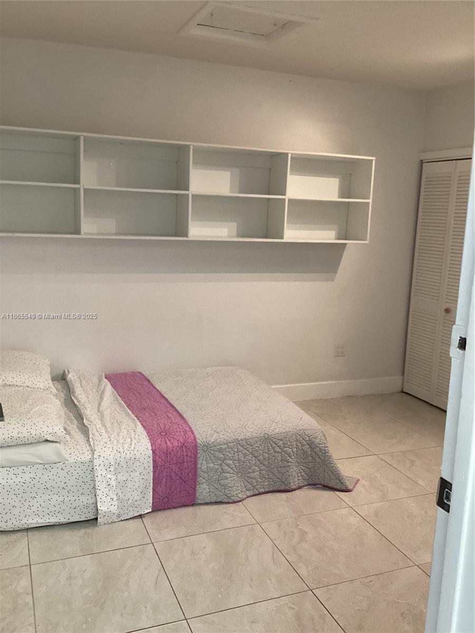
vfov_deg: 58.4
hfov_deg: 45.4
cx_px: 238
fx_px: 567
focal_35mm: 31
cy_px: 316
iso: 320
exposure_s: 1/40
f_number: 2.4
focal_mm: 3.3
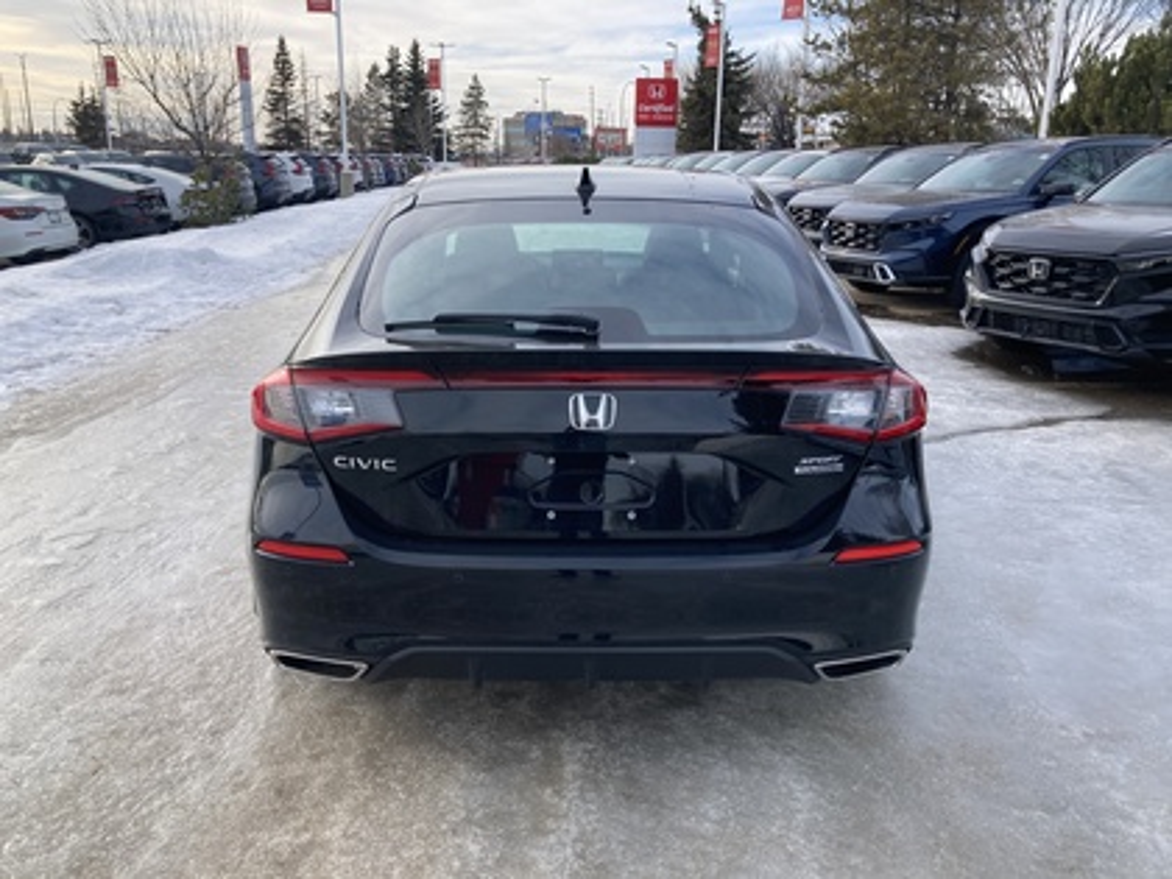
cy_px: 440
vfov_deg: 49.7
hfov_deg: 63.4
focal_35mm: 28
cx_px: 586
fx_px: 948
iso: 20
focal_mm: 3.99
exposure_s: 1/665
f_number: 1.8
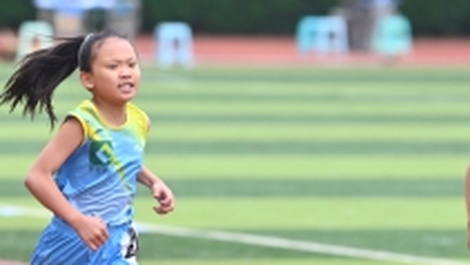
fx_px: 7420
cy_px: 154
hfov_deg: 3.6
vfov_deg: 2.0
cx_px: 111
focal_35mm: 595
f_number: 4
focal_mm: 200
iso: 1000
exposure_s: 1/1000
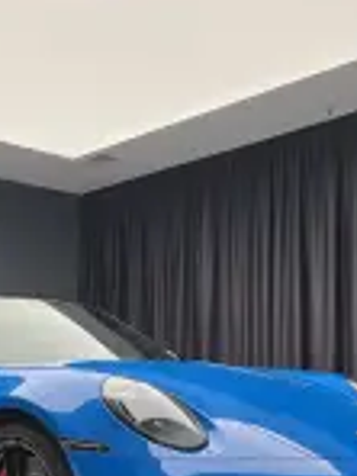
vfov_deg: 33.6
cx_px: 58
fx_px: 770
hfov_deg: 25.5
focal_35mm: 56
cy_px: 363
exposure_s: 1/180
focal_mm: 6.3
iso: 64
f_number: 1.7
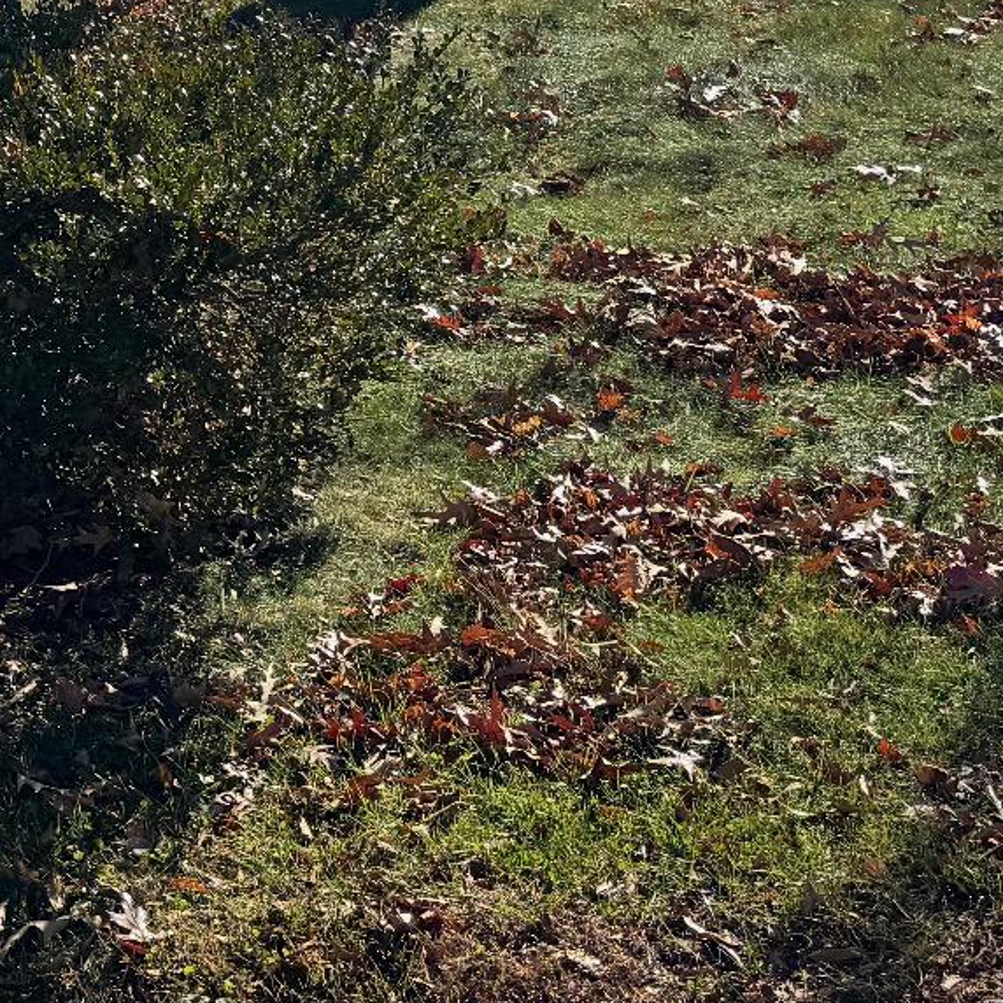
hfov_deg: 22.2
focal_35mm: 76
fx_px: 2491
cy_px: -195
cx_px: 84
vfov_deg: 21.2
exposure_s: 1/4310
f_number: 1.78
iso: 80
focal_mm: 6.76
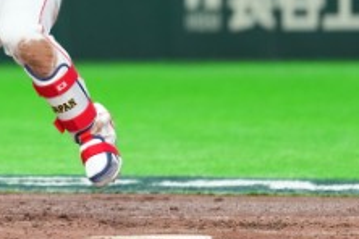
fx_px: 8605
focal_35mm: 863
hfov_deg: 2.4
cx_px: 6
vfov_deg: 1.6
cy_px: -69
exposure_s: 1/1250
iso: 3200
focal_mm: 300
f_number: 2.8
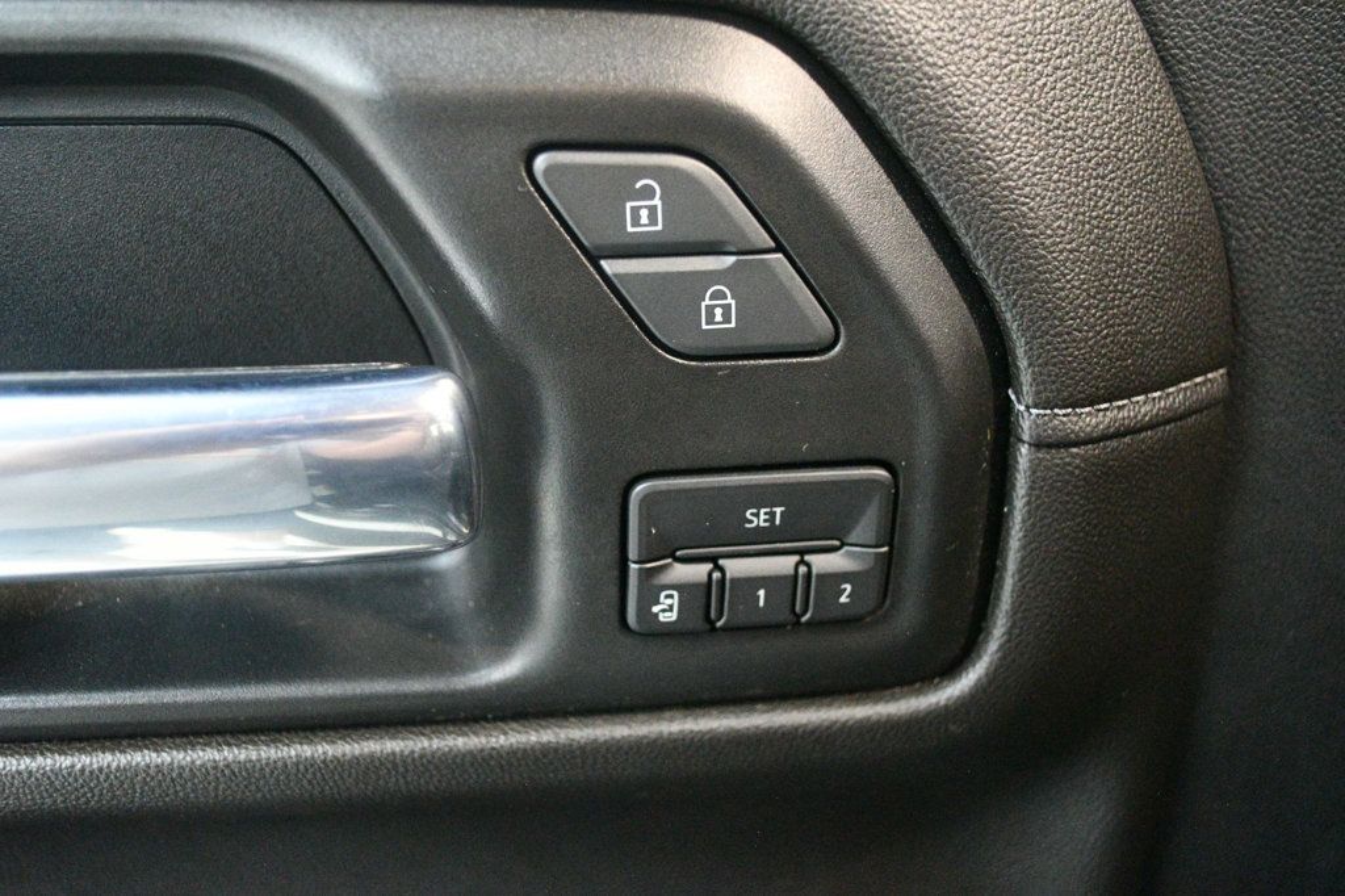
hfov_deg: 53.1
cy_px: 448
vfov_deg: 36.8
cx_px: 672
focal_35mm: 36
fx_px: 1344
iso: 10000
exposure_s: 1/60
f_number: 4
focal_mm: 24
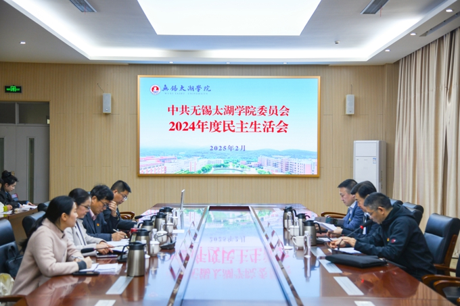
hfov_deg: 38.2
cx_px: 230
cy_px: 153
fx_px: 664
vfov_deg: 26.0
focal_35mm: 52
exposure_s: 1/125
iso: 400
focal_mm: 52
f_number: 4
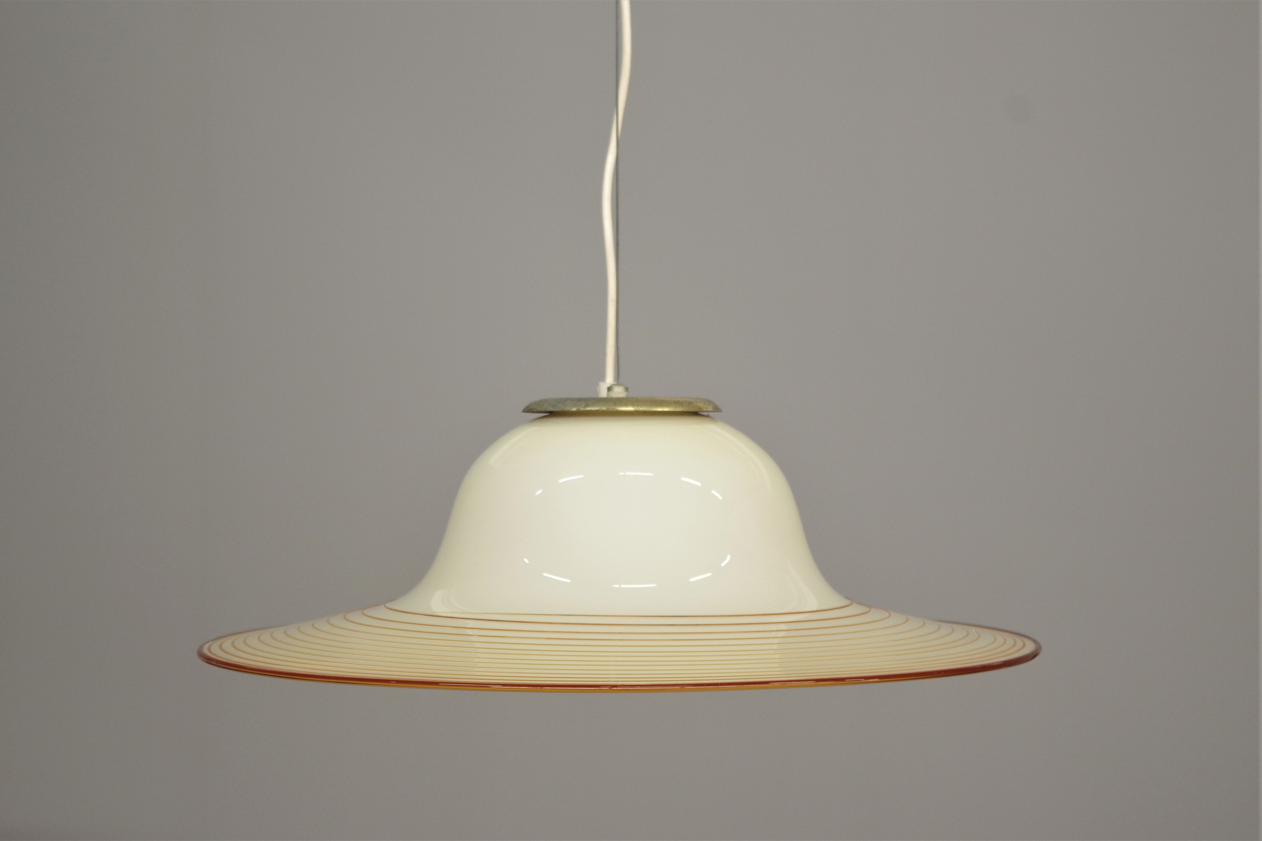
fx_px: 2103
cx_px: 631
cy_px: 420
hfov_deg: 33.4
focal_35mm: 60
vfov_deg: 22.6
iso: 800
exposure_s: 1/25
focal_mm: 40
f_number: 4.5
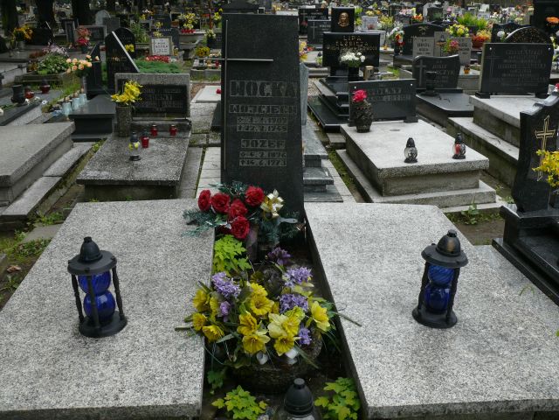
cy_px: 210
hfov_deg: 52.6
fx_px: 565
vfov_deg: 40.7
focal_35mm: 35
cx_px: 280
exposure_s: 1/160
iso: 100
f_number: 4
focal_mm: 7.4
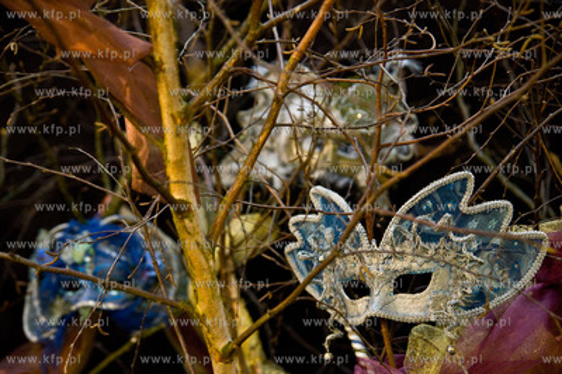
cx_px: 281
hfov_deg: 28.1
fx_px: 1123
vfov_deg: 18.9
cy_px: 187
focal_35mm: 72
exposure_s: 1/80
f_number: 3.5
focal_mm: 48
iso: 1250
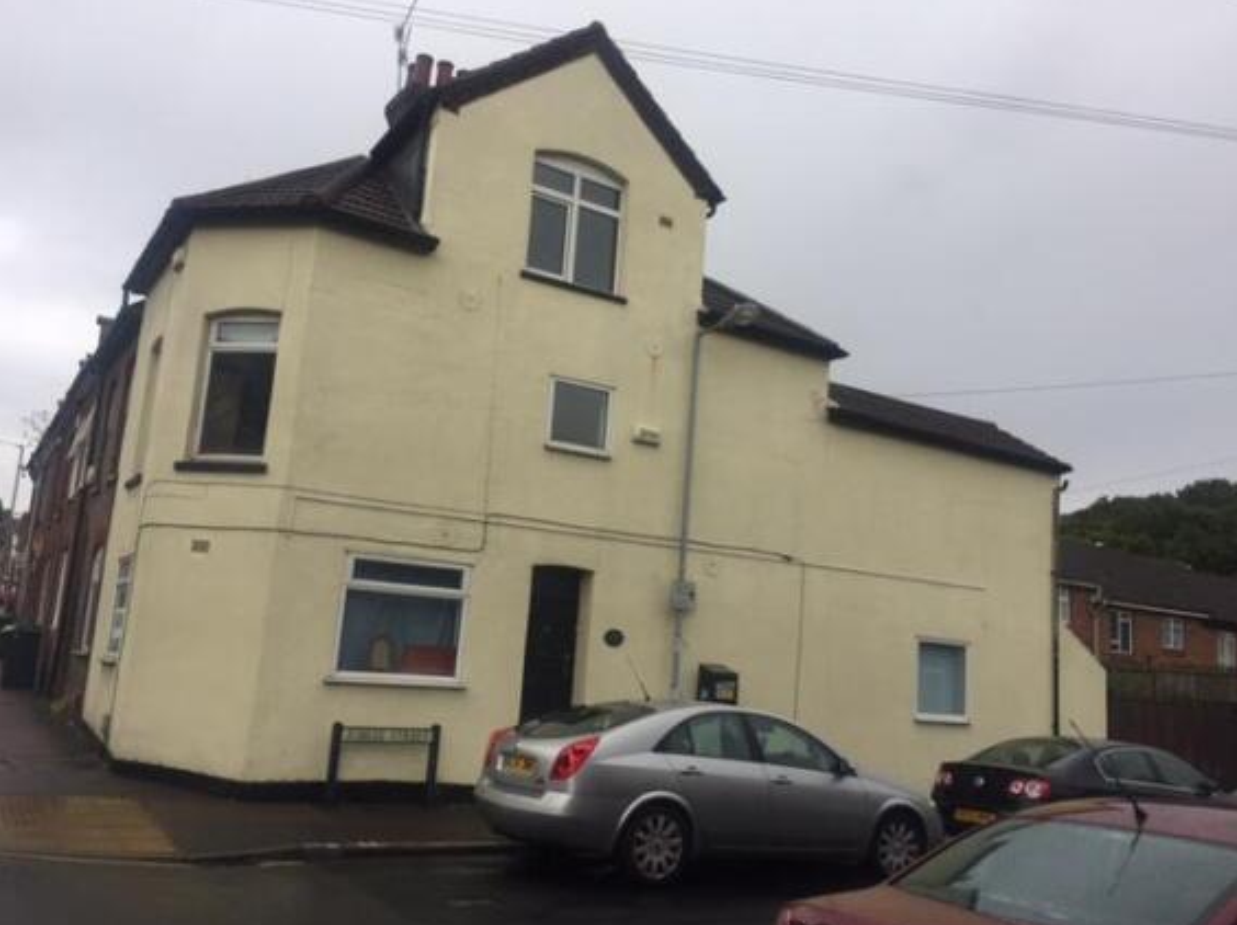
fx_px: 1071
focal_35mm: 30
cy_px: 468
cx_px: 602
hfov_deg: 60.0
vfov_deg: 46.7
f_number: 2.2
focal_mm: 4.15
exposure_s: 1/573
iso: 32
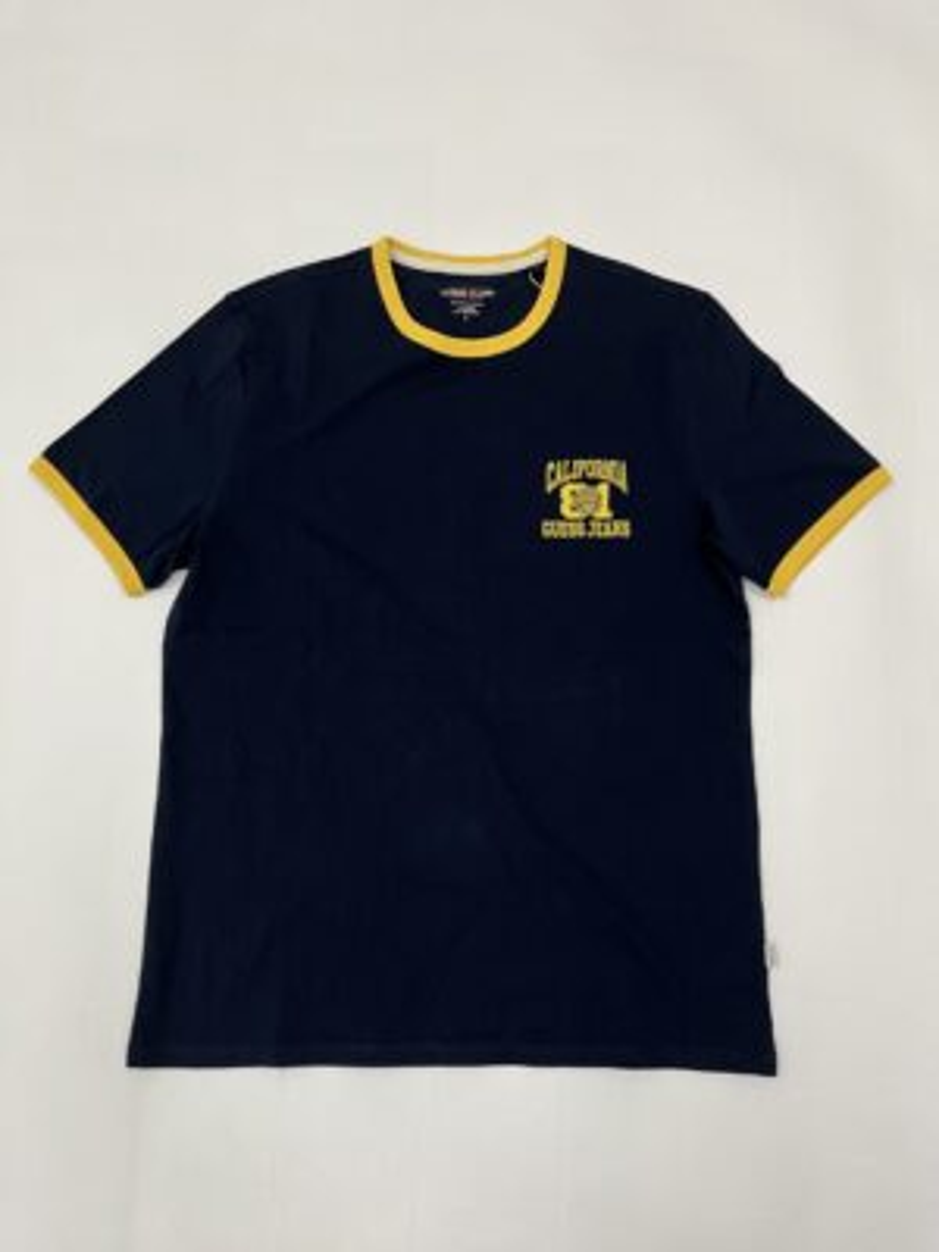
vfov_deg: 67.3
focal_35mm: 26
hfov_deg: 53.1
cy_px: 626
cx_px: 470
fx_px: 940
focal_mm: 5.1
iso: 100
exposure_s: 1/50
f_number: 1.6
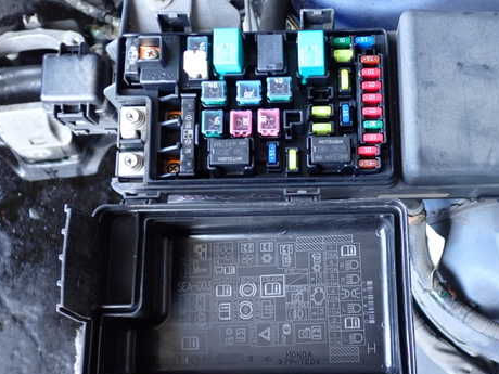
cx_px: 300
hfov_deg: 40.2
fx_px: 678
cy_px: 183
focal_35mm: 47
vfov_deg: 30.9
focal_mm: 6.37
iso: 800
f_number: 2.5
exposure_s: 1/125
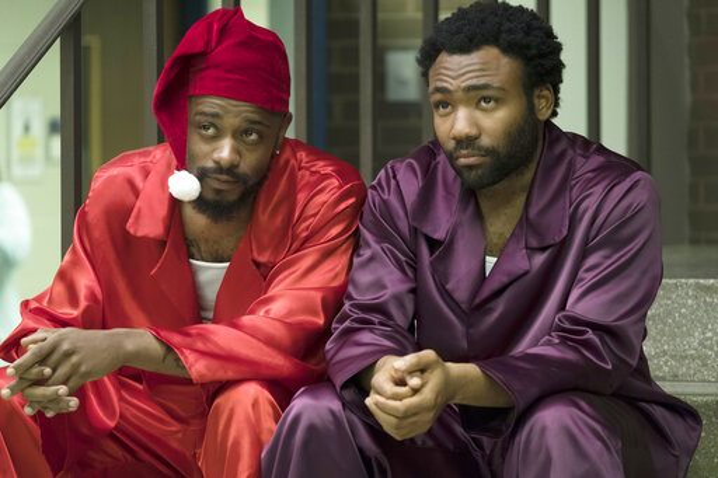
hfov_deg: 11.5
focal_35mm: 179
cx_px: 359
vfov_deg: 7.7
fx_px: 3569
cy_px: 239
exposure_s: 1/160
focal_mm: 119.2
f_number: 2.8
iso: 4000
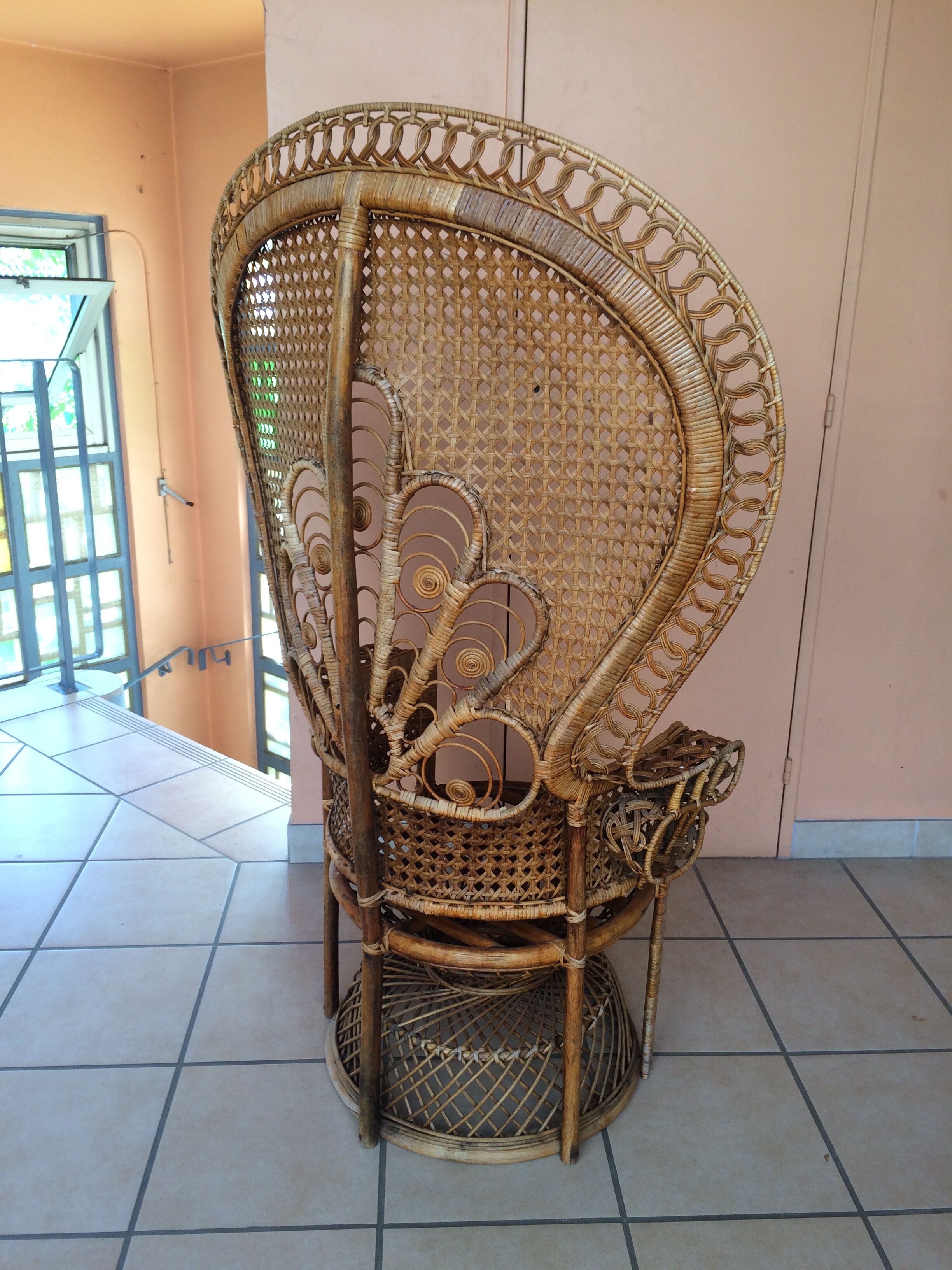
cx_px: 476
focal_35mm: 29
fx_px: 1063
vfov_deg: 61.7
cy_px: 635
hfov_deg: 48.2
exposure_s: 1/50
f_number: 2.2
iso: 40
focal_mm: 4.15
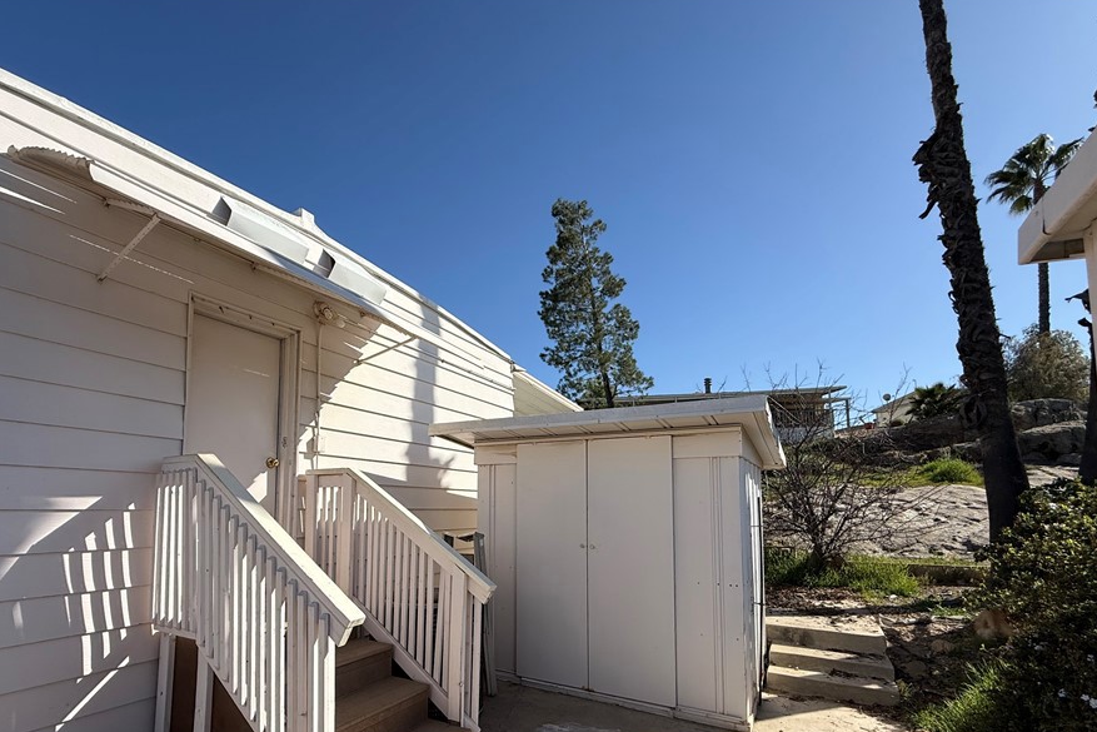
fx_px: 518
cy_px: 465
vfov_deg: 69.1
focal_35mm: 17
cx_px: 519
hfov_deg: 93.2
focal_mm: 2.22
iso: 50
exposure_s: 1/3289
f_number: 2.2
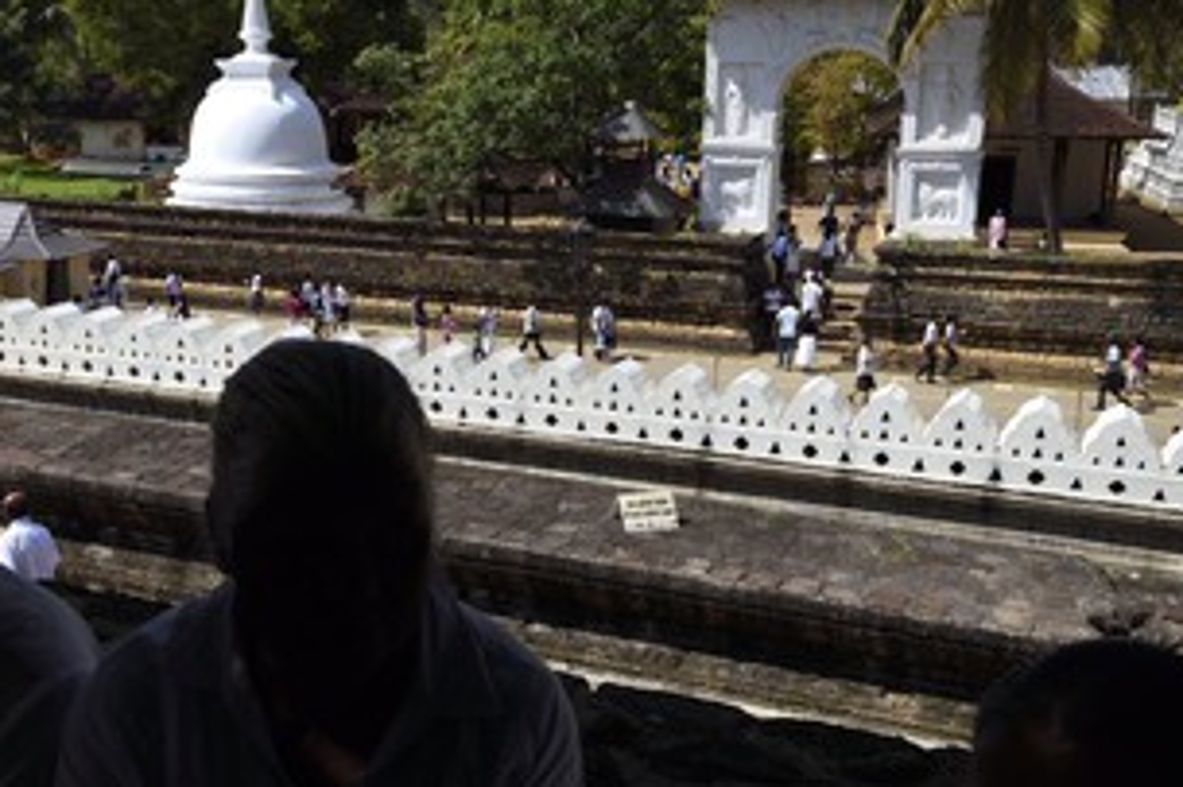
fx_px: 1314
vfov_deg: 33.3
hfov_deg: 48.2
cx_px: 465
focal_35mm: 40
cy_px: 357
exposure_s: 1/160
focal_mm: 29
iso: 200
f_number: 13
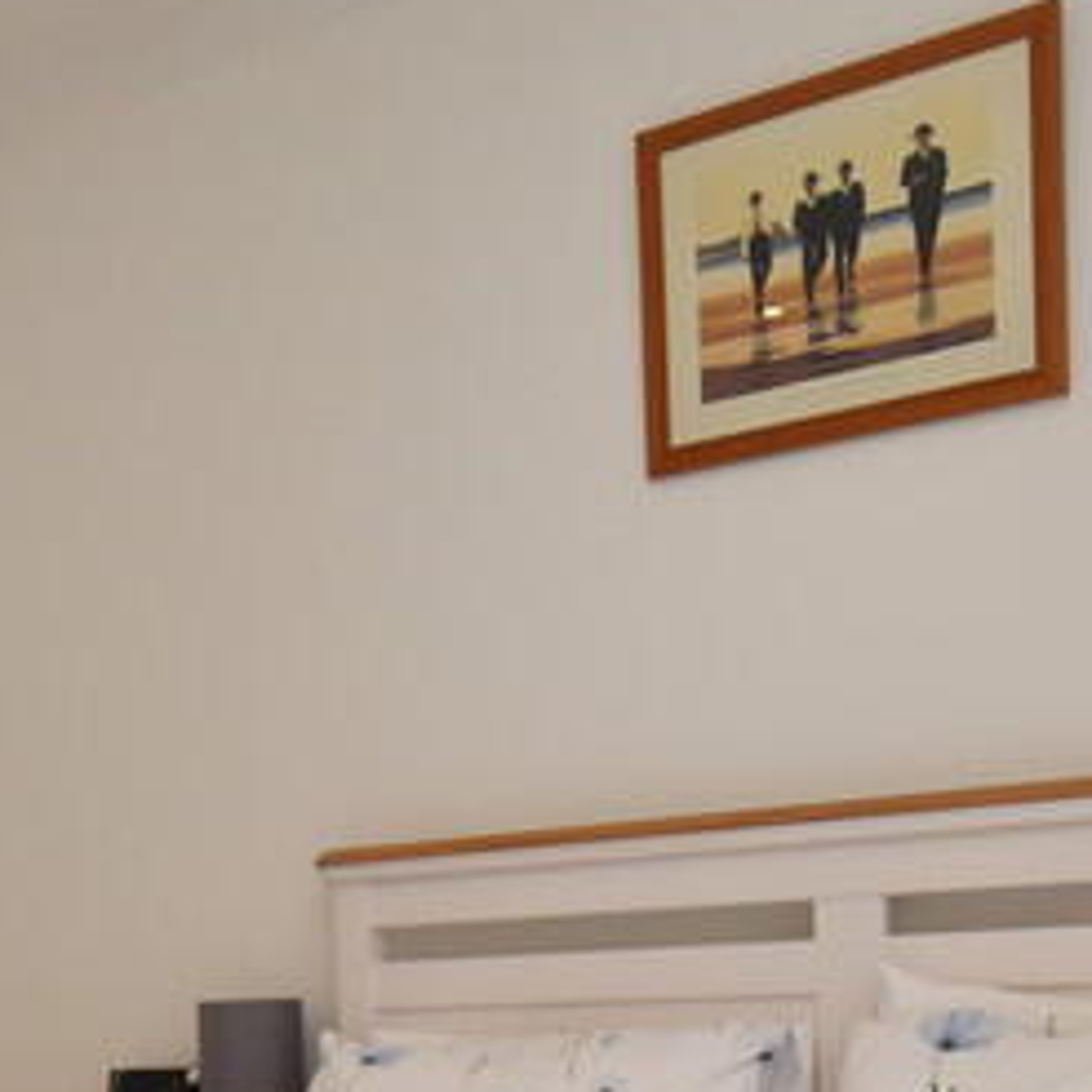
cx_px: 382
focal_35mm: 53
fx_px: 1892
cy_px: 957
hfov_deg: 32.0
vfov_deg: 30.9
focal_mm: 10
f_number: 5
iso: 280
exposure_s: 1/200
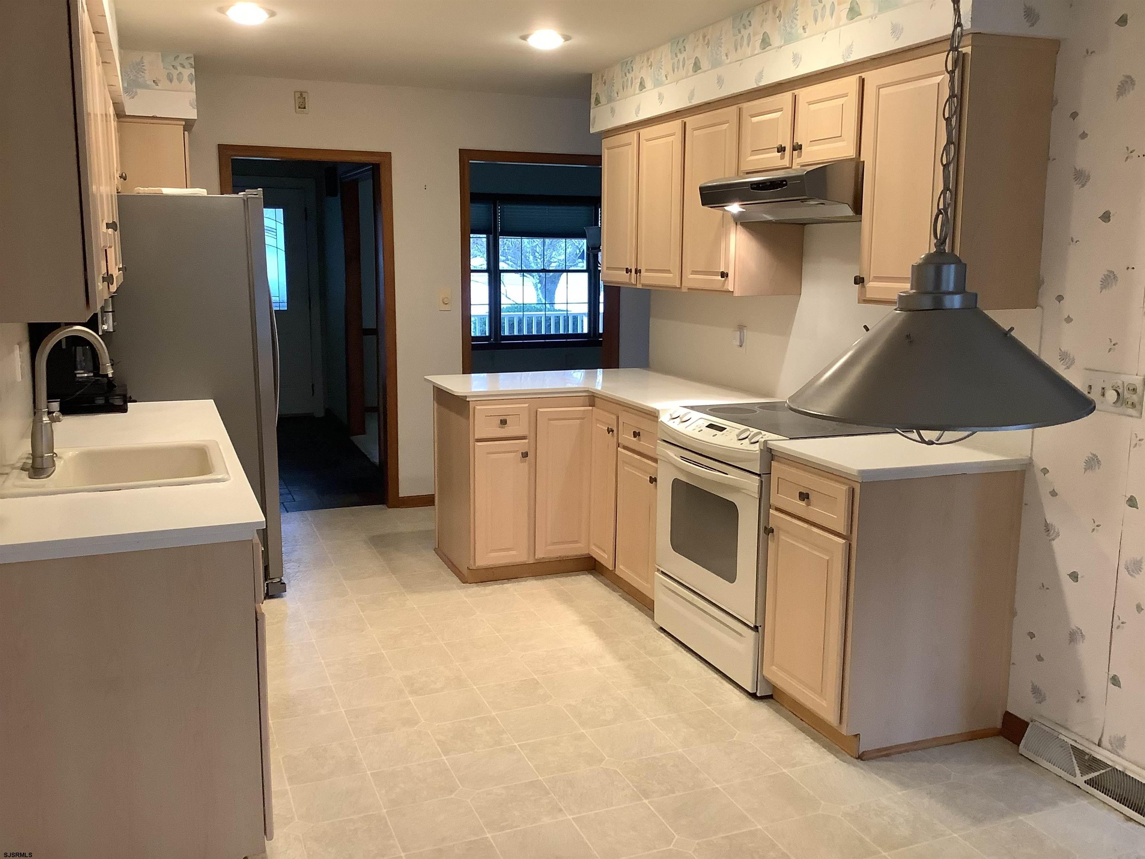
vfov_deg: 45.4
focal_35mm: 31
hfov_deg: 58.4
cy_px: 430
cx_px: 572
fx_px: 1025
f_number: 2.4
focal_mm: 3.3
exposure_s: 1/60
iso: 200
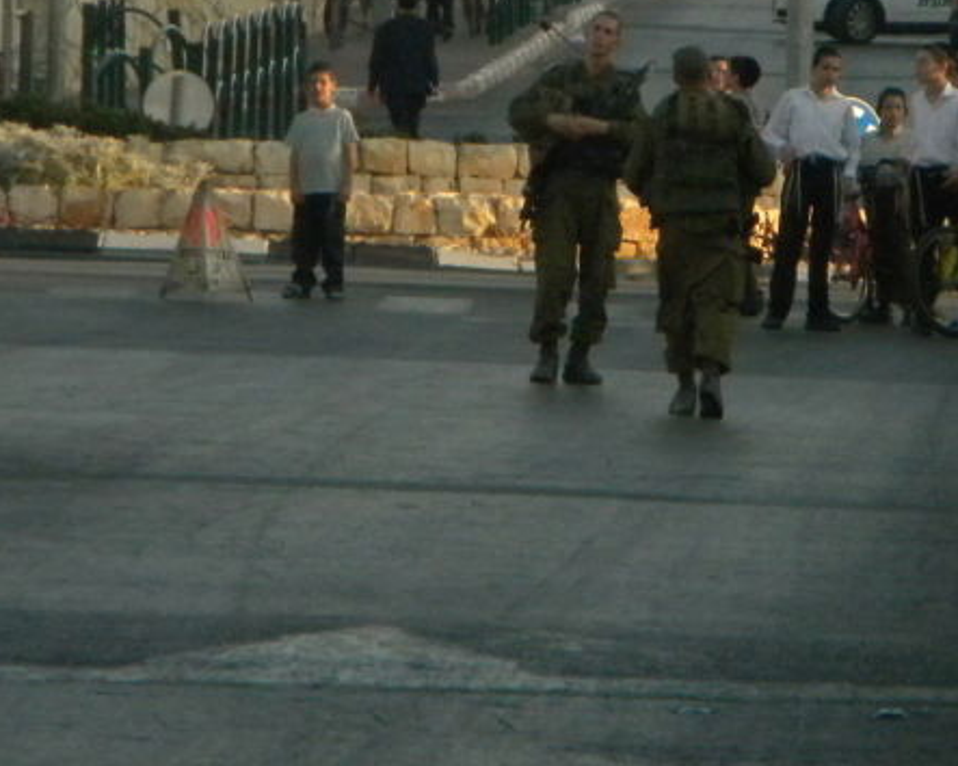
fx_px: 14454
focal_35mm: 510
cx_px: 513
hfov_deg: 3.8
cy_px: 39
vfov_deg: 3.0
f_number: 5.4
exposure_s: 1/620
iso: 400
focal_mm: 41
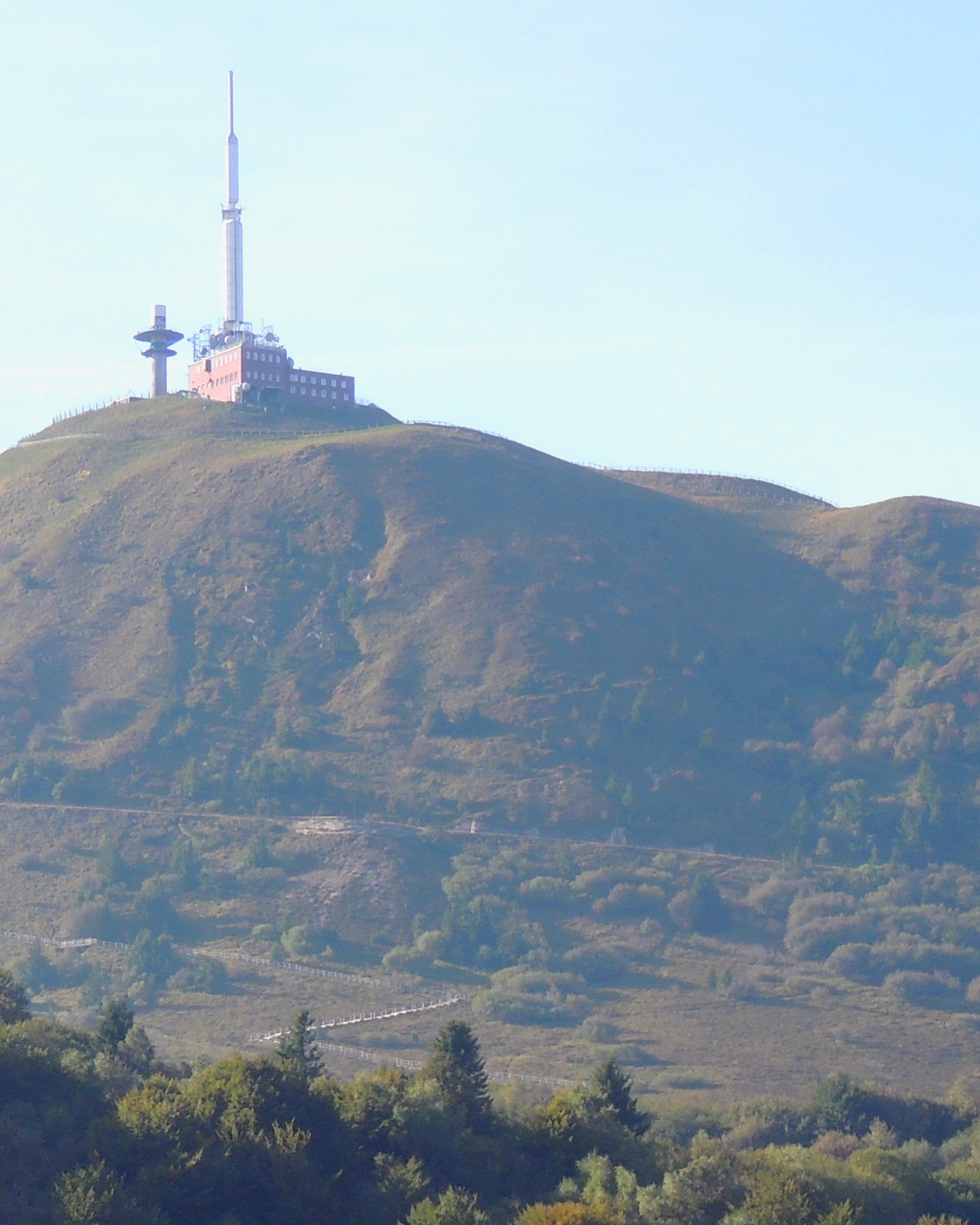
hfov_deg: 8.9
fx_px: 6272
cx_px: 771
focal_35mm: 173
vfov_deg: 11.1
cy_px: 841
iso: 100
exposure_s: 1/400
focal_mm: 12.4
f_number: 3.9
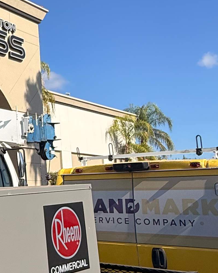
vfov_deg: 34.0
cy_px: 104
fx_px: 444
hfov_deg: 24.4
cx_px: -60
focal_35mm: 55
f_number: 2.2
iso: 50
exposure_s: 1/4425
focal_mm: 2.22
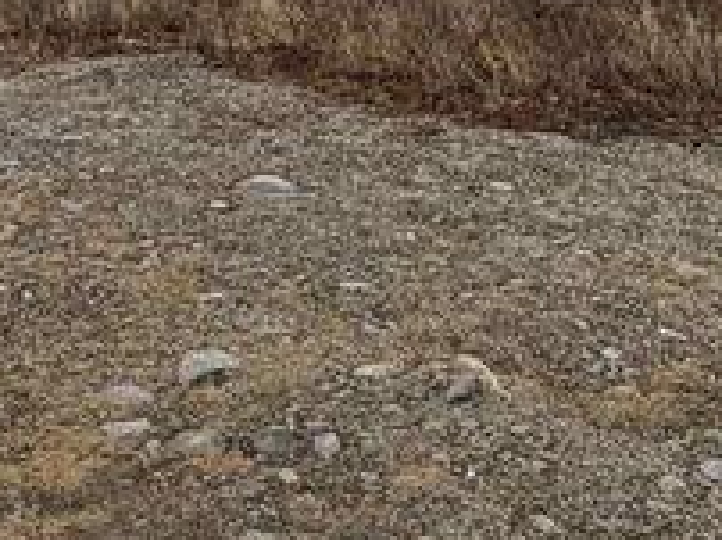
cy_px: -261
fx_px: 1479
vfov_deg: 18.4
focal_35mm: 71
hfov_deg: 27.4
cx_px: 422
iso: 50
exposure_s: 1/386
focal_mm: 2.22
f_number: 2.2
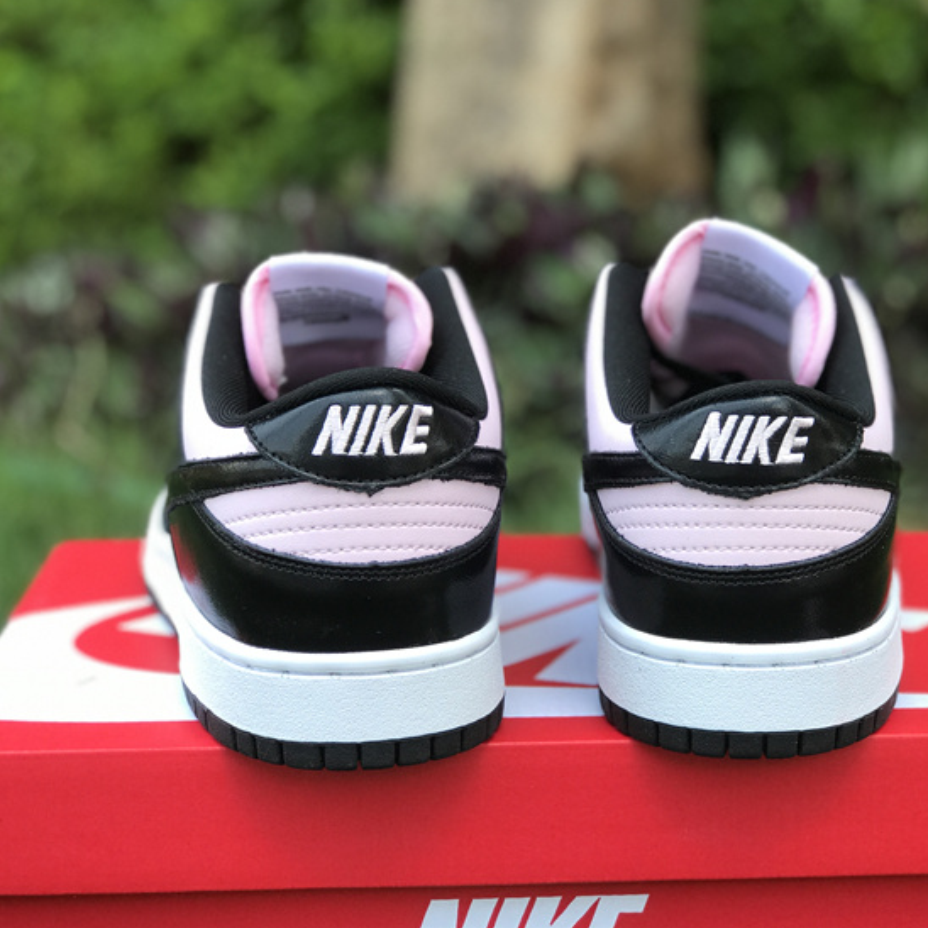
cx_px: 559
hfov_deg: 25.3
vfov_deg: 25.4
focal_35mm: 68
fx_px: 2062
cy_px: 461
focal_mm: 6.6
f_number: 2.8
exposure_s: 1/100
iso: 32
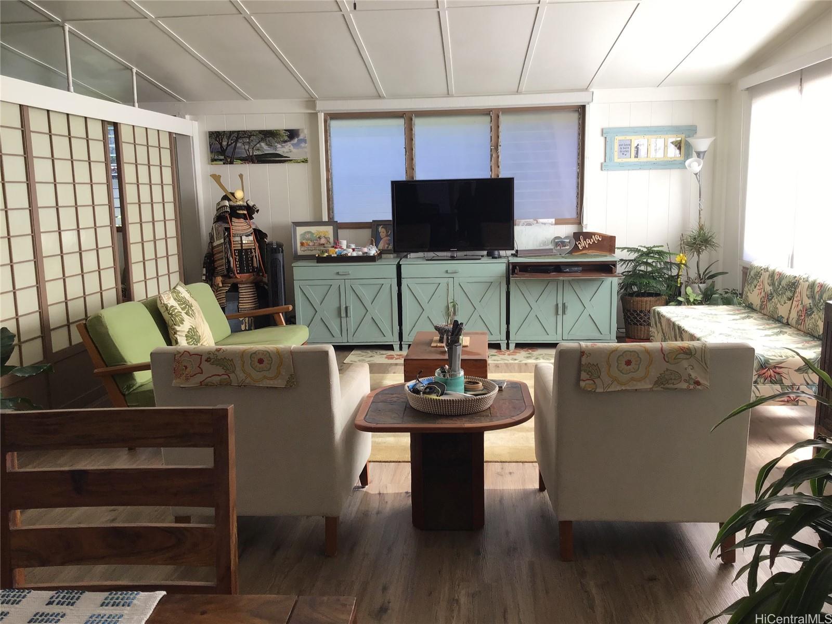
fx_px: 745
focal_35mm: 31
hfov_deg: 58.4
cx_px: 416
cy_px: 312
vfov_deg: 45.4
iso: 25
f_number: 2.4
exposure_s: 1/60
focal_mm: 3.3
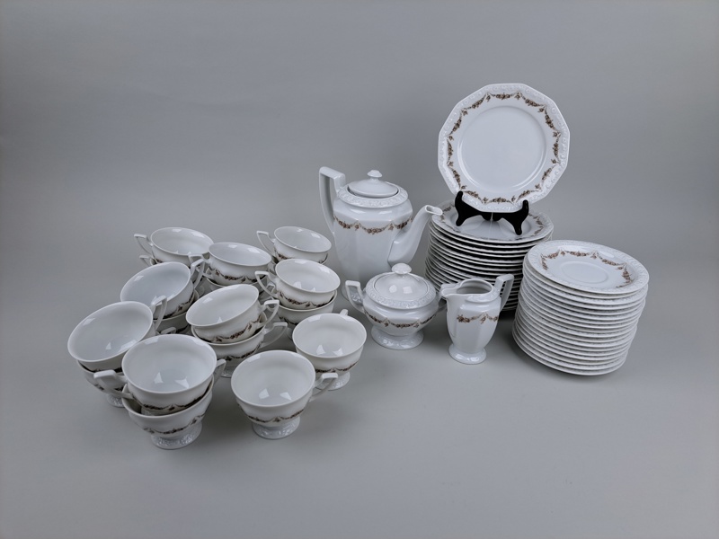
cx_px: 360
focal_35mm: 24
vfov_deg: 56.8
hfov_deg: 71.6
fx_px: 498
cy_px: 270
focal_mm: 5.23
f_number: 1.8
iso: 50
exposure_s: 1/175
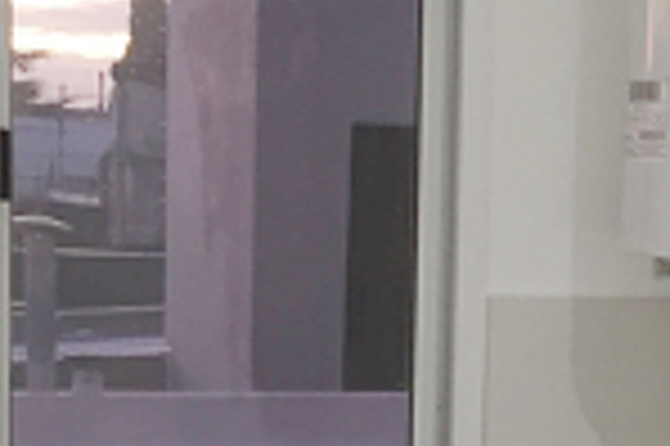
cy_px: 541
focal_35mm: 135
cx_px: 746
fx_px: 2510
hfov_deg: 14.8
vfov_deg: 10.0
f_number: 2.2
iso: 80
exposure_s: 1/33
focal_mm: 4.15
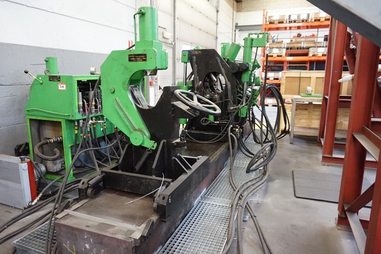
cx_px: 187
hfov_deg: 71.5
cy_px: 127
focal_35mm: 25
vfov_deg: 51.3
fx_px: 265
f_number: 3.5
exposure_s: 1/30
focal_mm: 16
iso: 3200
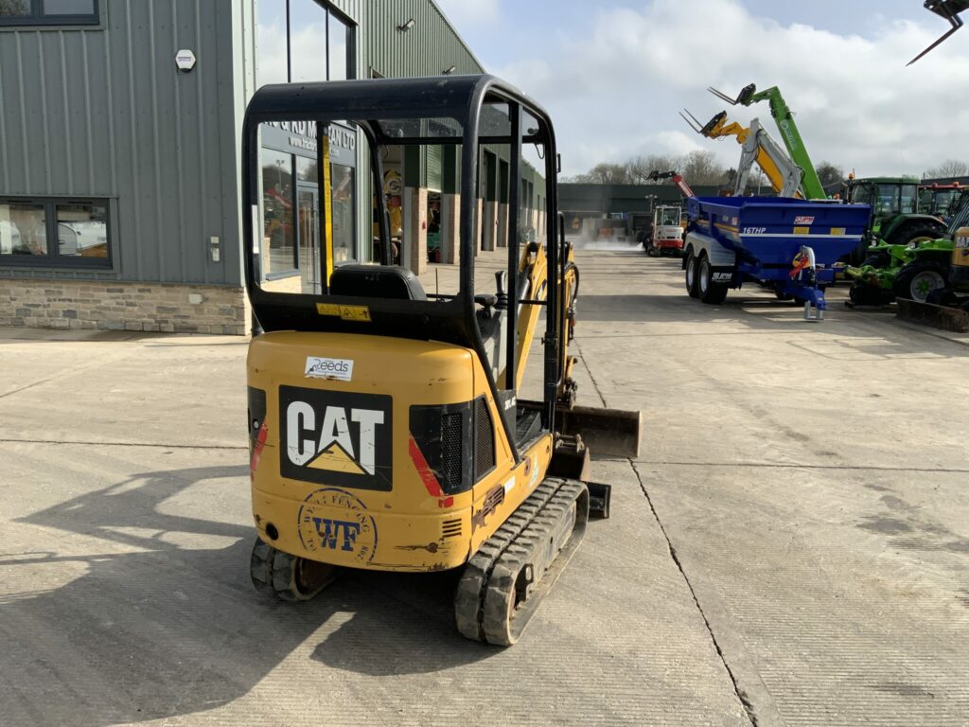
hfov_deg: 61.7
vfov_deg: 48.2
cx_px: 484
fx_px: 812
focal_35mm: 29
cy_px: 364
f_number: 1.8
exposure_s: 1/1342
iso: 16
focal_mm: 3
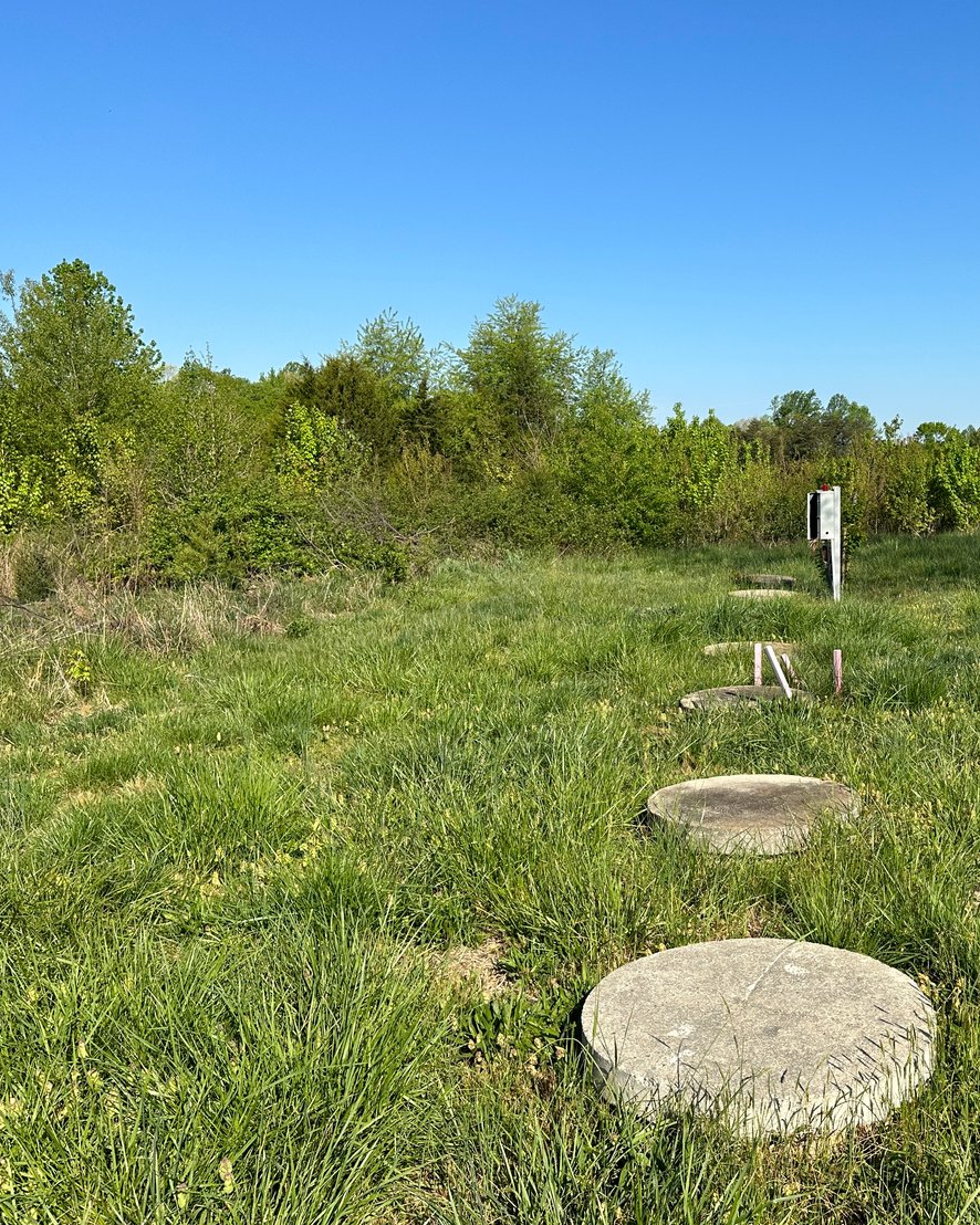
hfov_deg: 44.3
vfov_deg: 55.7
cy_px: 610
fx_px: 1160
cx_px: 733
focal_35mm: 32
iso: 80
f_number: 1.78
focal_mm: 6.86
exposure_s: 1/4348
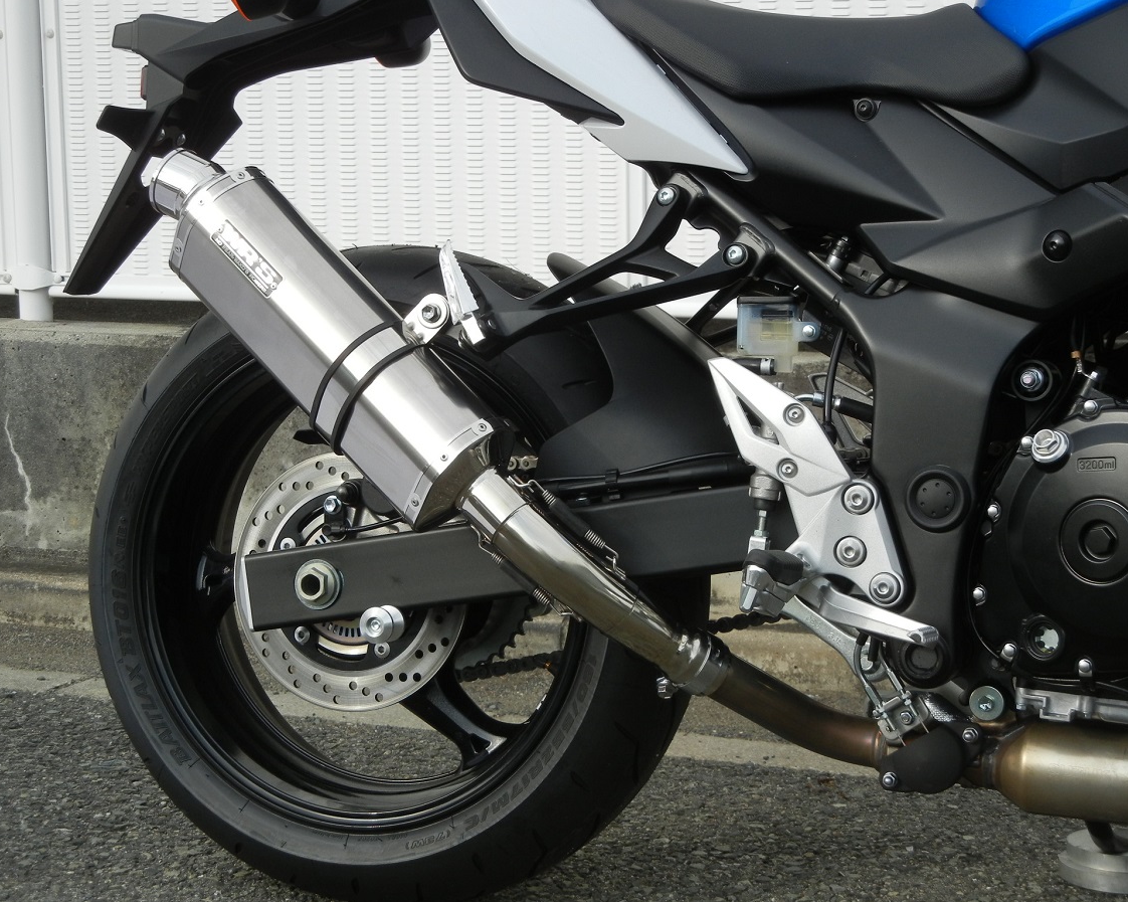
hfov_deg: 26.8
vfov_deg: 21.5
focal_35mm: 71
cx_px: 584
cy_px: 452
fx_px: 2370
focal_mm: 12.2
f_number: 4.1
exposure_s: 1/658
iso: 160
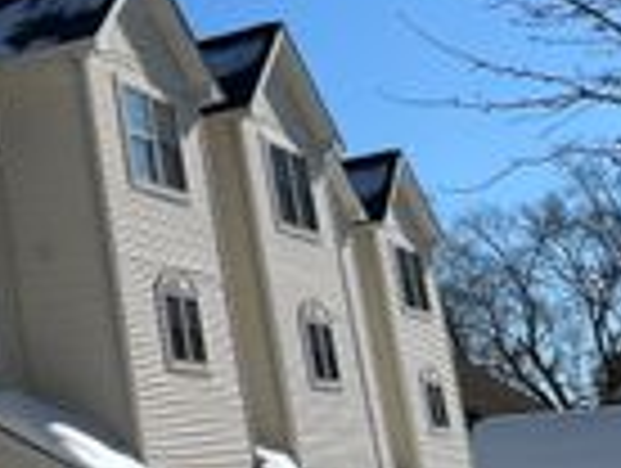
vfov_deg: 15.6
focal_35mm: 94
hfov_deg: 17.8
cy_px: 52
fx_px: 1689
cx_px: -400
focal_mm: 5.1
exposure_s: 1/7874
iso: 50
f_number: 1.6
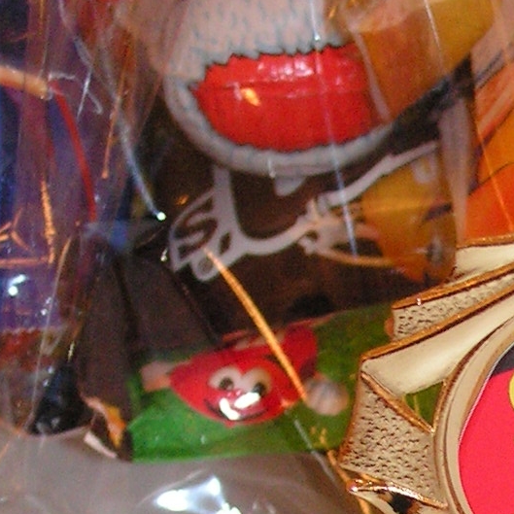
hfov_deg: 7.1
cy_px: 876
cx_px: 711
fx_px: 4082
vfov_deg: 7.0
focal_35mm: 243
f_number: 3.3
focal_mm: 11.9
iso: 200
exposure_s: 1/80
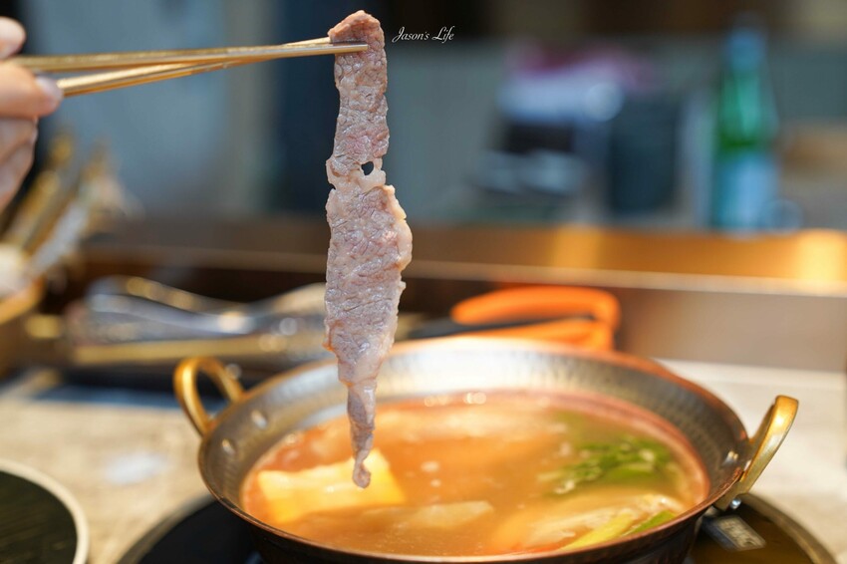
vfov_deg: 23.8
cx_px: 424
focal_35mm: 57
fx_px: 1340
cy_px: 282
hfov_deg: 35.1
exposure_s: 1/60
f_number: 2.8
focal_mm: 57
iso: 500
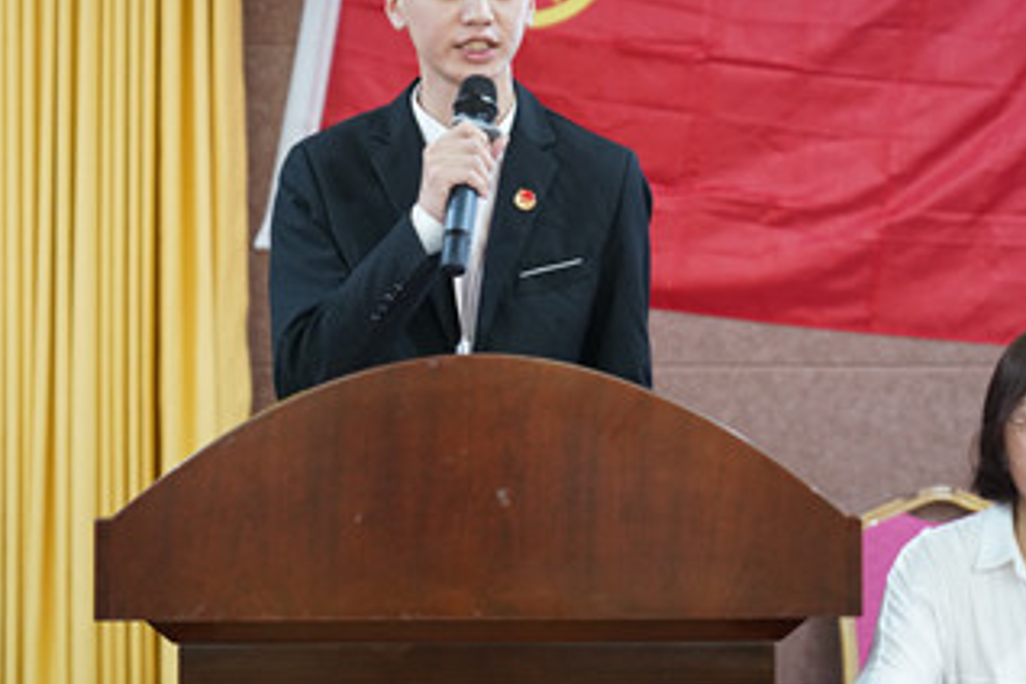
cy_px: 173
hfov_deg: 18.6
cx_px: 526
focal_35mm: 110
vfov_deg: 12.4
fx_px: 3135
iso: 2500
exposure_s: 1/80
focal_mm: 70
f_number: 2.8
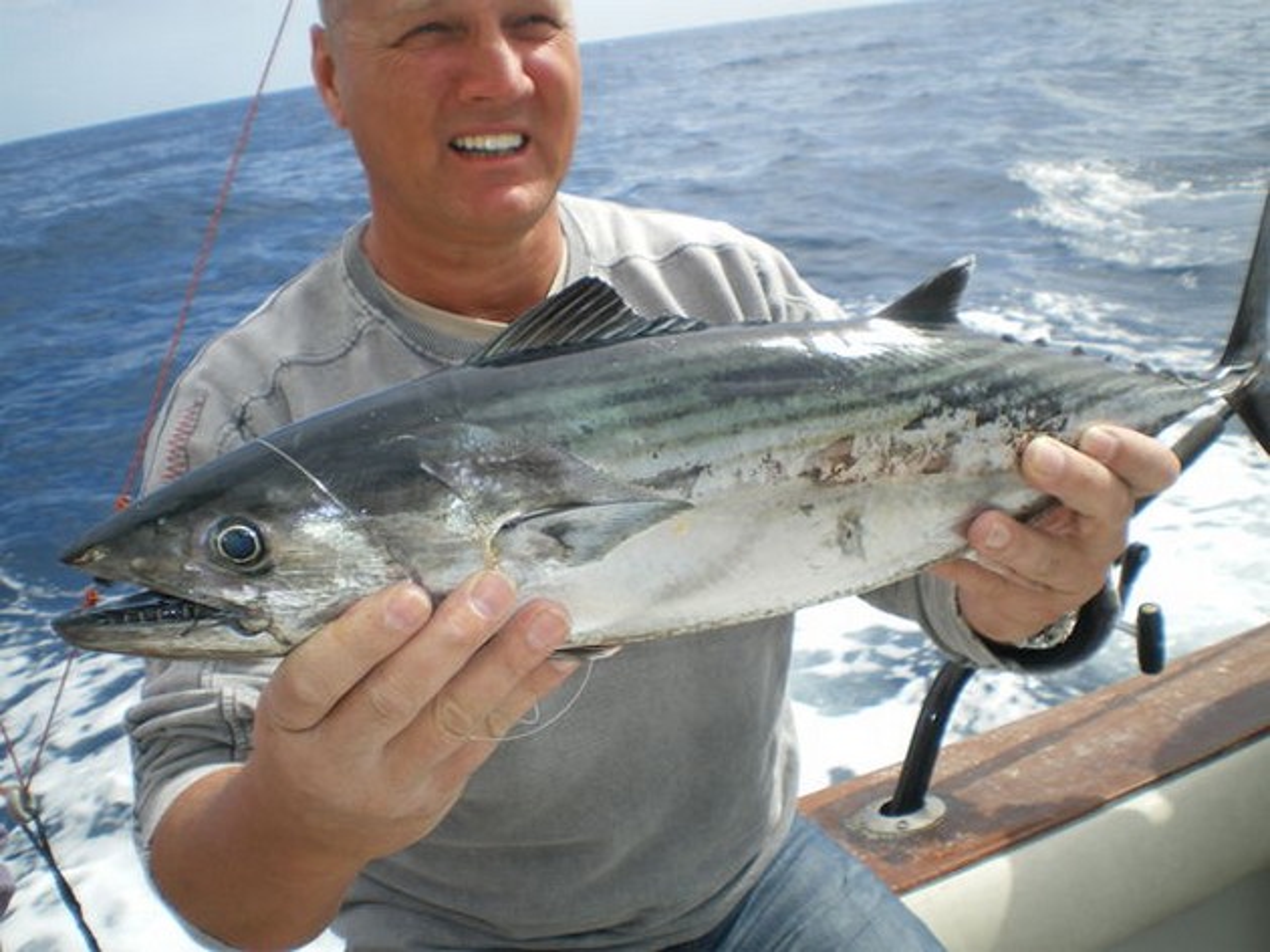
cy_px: 476
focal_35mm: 36
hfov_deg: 51.4
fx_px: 1320
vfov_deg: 39.6
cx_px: 635
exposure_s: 1/320
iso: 50
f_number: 4.6
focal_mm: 6.3
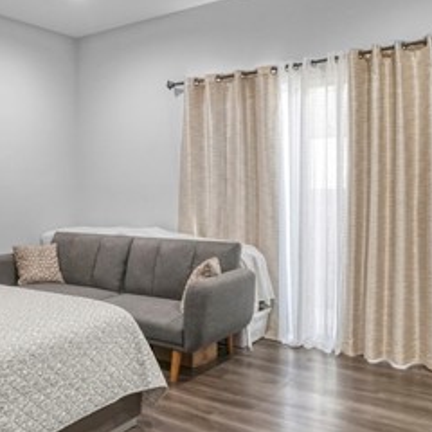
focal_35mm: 34
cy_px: 190
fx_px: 480
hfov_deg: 45.8
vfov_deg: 48.3
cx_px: 83
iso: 3200
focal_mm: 10
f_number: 4
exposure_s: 1/50
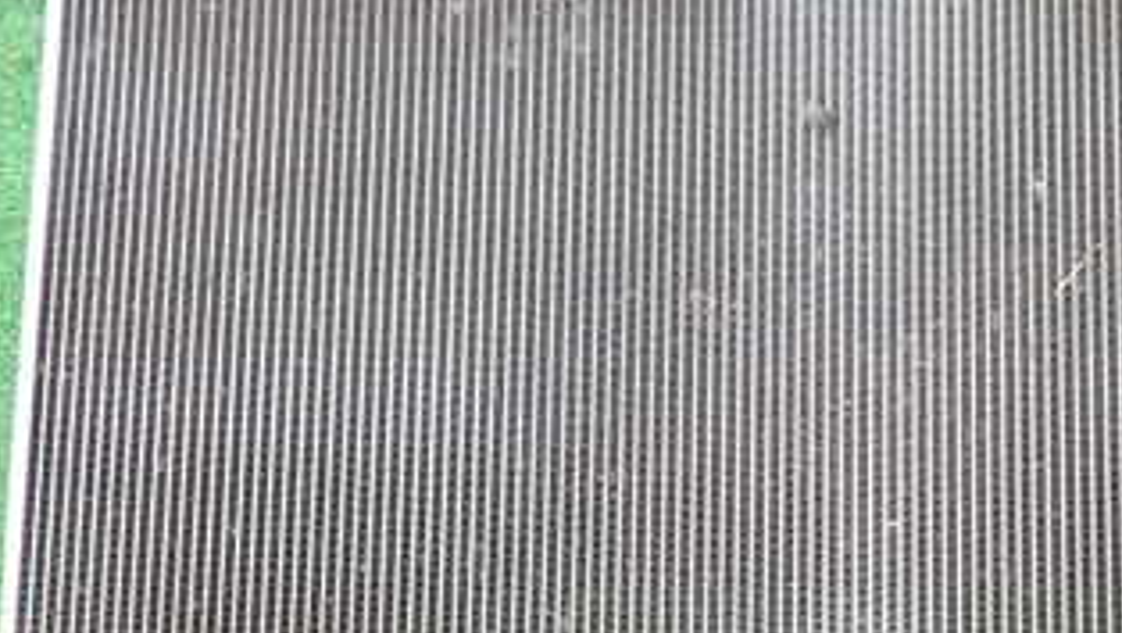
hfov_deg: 38.8
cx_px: 836
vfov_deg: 23.0
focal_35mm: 52
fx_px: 1548
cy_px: 418
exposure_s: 1/30
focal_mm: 4.5
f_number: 2
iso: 320
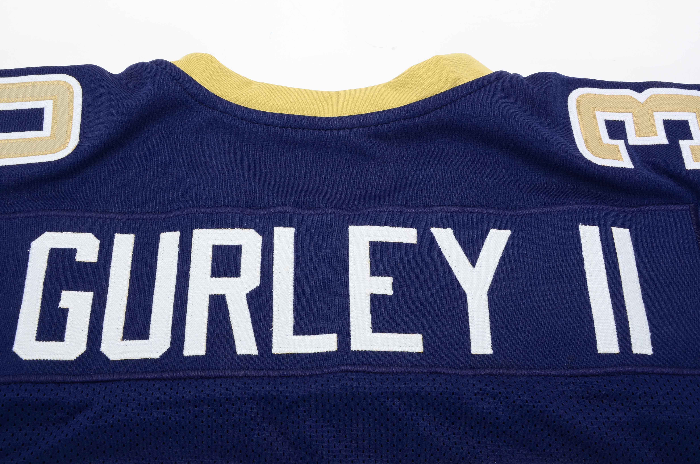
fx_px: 931
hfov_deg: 41.2
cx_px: 350
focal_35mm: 48
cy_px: 232
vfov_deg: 28.0
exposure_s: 1/160
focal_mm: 32
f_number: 14
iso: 200
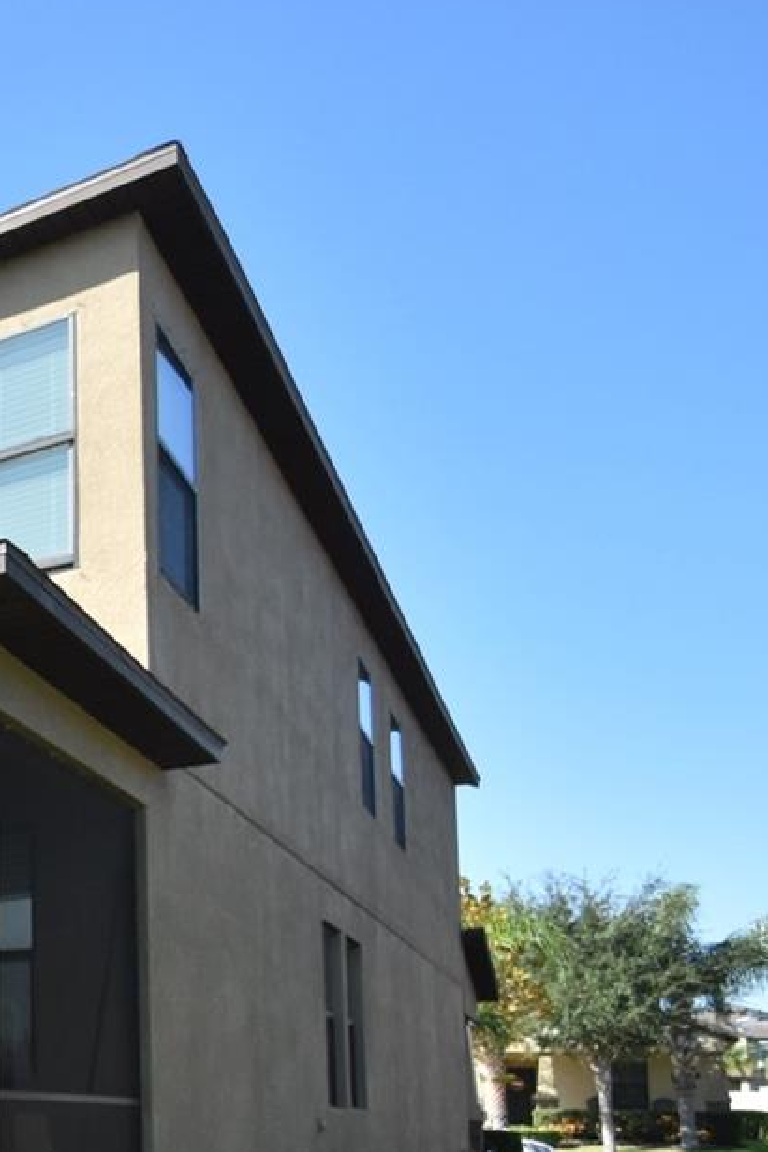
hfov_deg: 22.4
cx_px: -573
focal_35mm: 39
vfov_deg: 46.5
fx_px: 1248
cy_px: 948
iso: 800
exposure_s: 1/4000
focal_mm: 10
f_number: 3.5
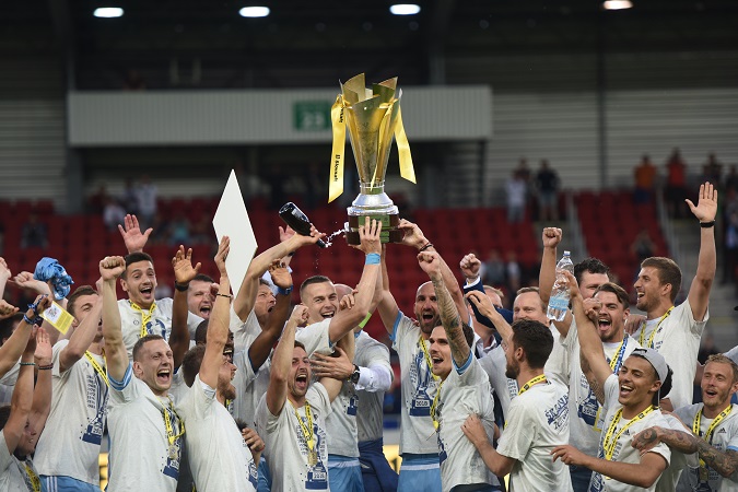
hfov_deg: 12.1
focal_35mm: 170
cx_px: 369
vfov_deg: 8.1
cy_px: 246
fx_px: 3485
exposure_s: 1/500
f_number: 2.8
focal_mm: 170
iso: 500
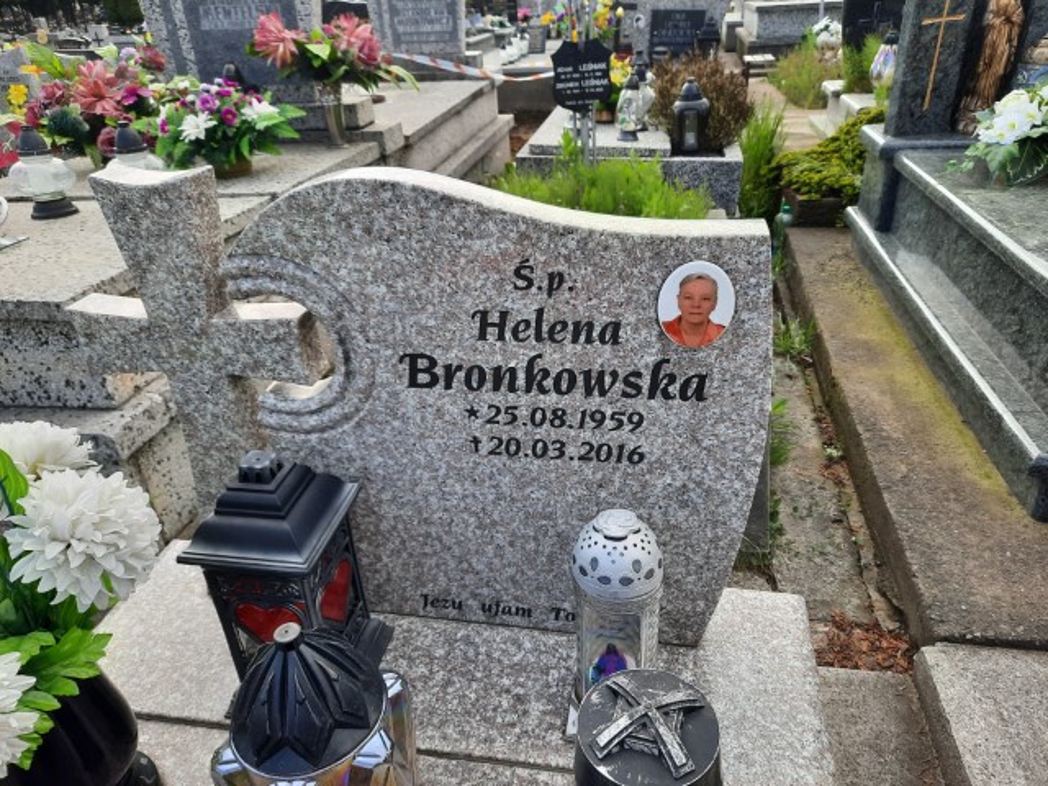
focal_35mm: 25
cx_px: 524
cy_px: 393
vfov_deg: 54.9
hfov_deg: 69.4
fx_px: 757
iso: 32
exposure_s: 1/382
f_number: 2
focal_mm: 4.6
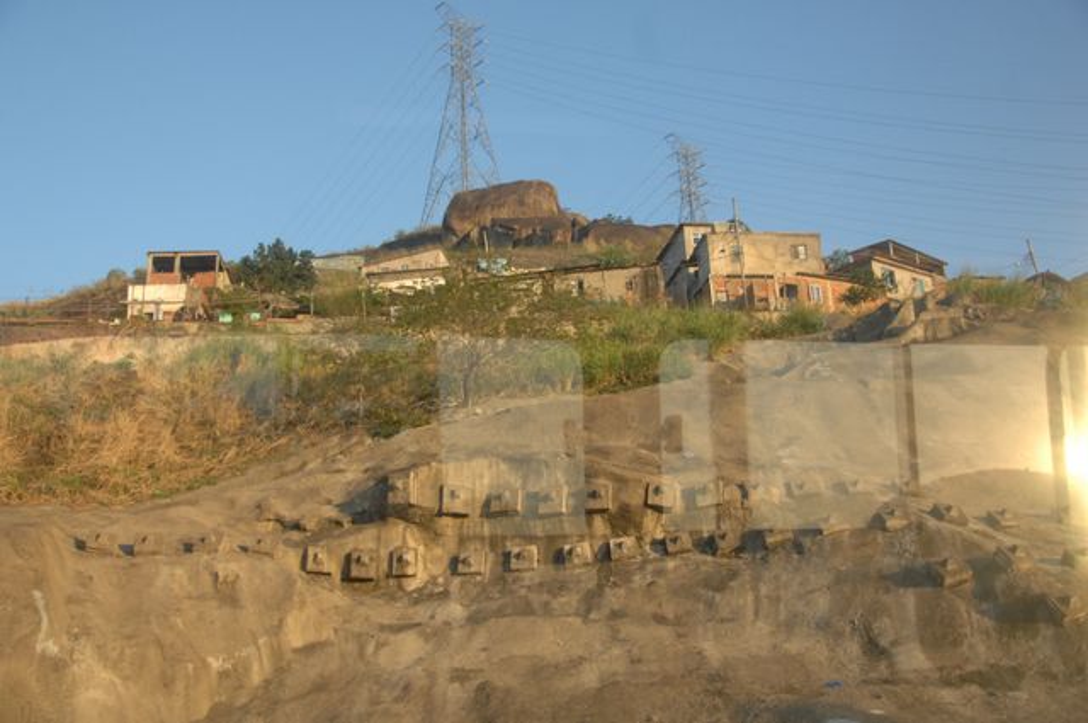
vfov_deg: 32.9
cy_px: 362
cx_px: 544
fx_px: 1222
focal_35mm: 40
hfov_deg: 48.0
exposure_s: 1/500
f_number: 4.2
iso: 500
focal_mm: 27
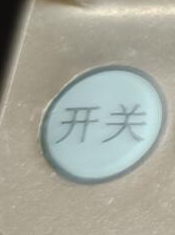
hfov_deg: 6.8
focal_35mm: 178
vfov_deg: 11.1
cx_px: 659
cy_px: 32
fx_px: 1203
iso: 800
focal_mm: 6.06
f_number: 1.6
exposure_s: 1/100
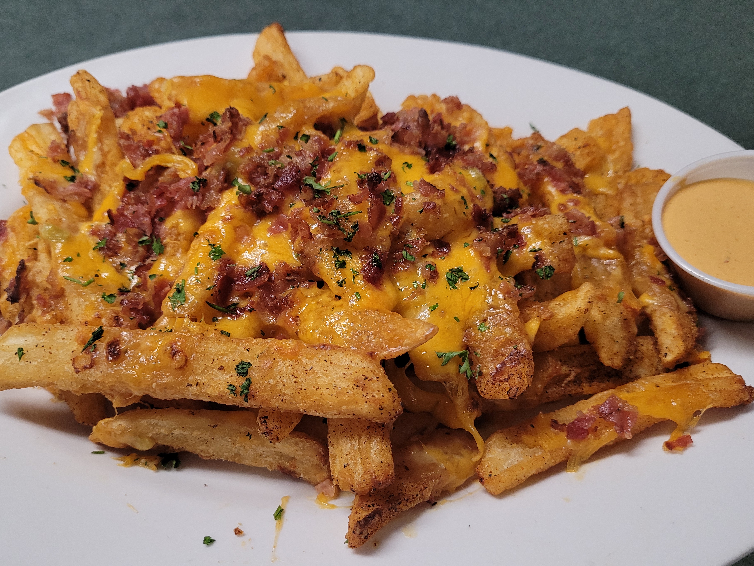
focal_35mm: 29
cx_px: 353
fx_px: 632
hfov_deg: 61.6
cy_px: 301
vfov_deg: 48.2
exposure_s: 1/120
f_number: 1.8
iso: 320
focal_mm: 5.4
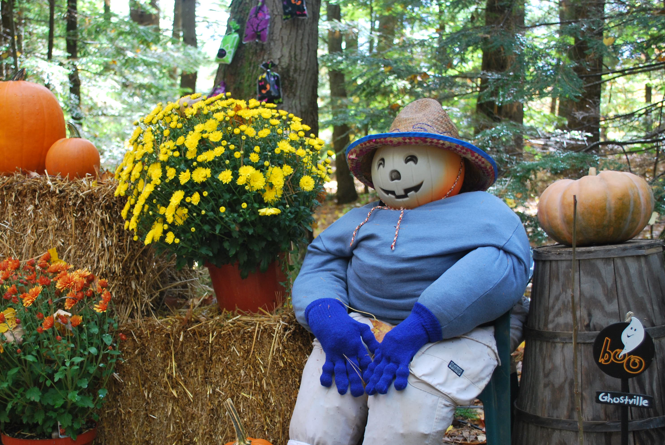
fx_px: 943
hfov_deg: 38.6
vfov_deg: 26.5
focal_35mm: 51
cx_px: 244
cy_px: 275
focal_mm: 26
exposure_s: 1/40
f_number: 4.5
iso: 200
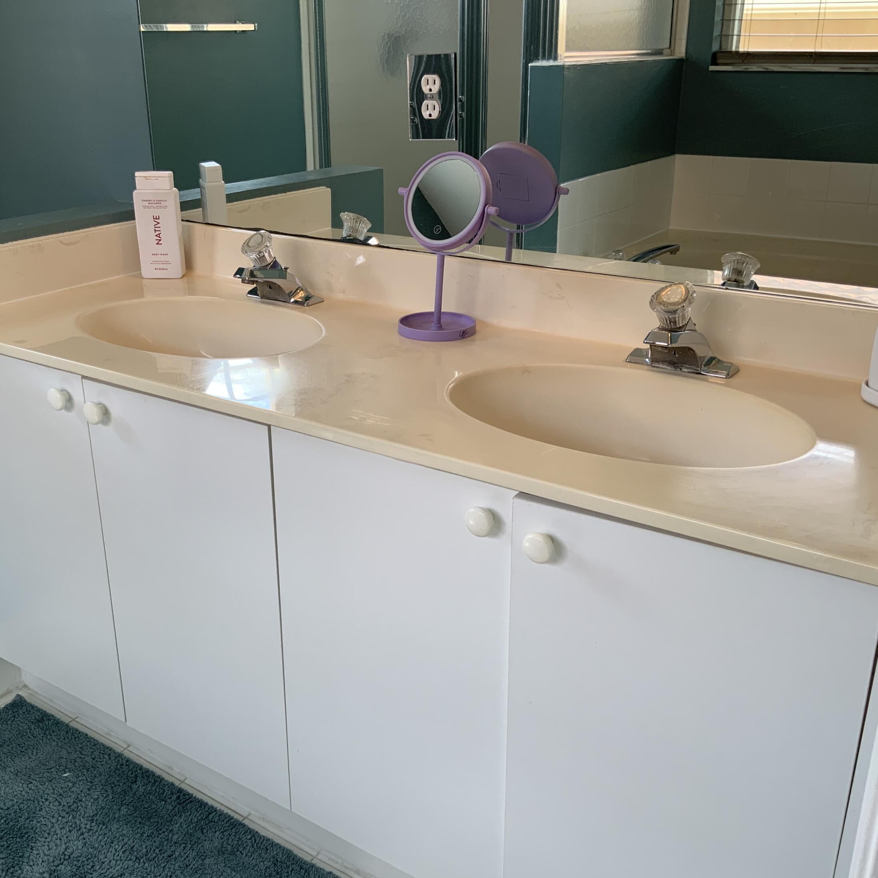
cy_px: 434
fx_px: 1004
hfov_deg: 47.2
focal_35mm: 35
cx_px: 401
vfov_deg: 47.2
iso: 32
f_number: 1.8
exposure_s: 1/120
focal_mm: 3
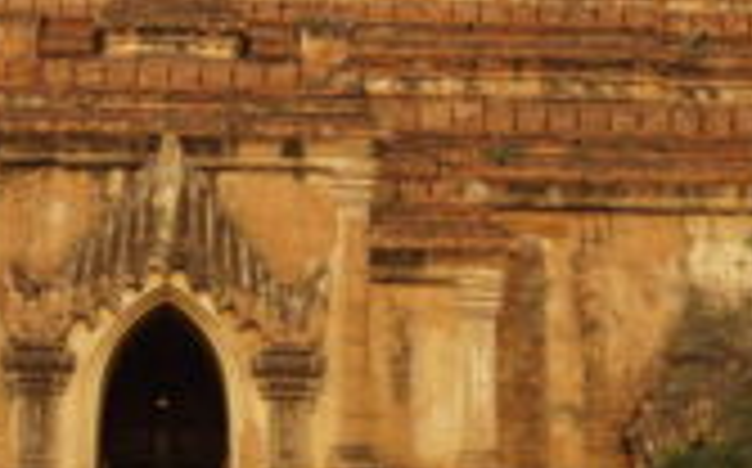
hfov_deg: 19.6
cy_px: 16
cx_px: 194
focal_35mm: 106
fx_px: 2161
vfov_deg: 12.2
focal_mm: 23
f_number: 8
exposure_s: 1/125
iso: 160
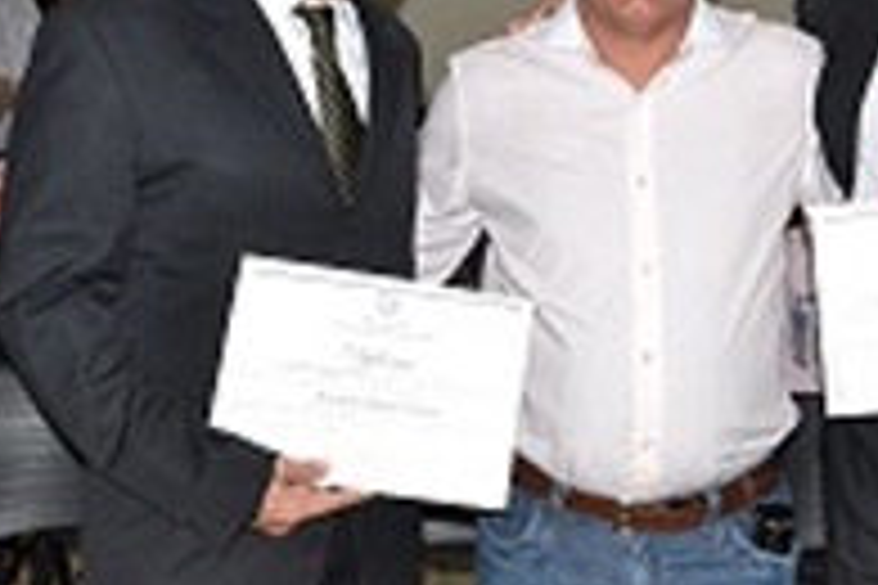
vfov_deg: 20.3
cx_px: 662
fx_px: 1610
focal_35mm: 66
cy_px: 76
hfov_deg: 30.0
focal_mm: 22
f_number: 11
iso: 800
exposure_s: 1/60
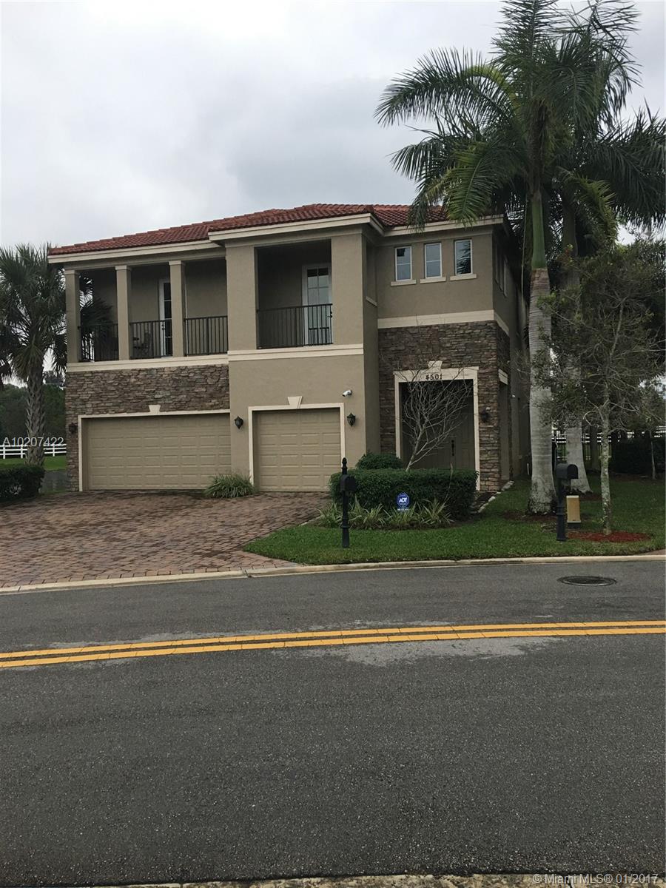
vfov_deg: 61.7
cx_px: 333
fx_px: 744
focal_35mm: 29
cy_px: 444
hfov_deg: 48.2
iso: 32
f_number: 2.2
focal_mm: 4.15
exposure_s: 1/15
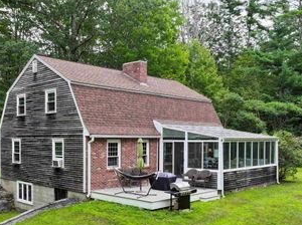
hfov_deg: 46.5
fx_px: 348
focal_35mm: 40
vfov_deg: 35.4
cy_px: 154
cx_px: 118
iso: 100
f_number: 4
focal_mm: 12.29
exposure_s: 1/120
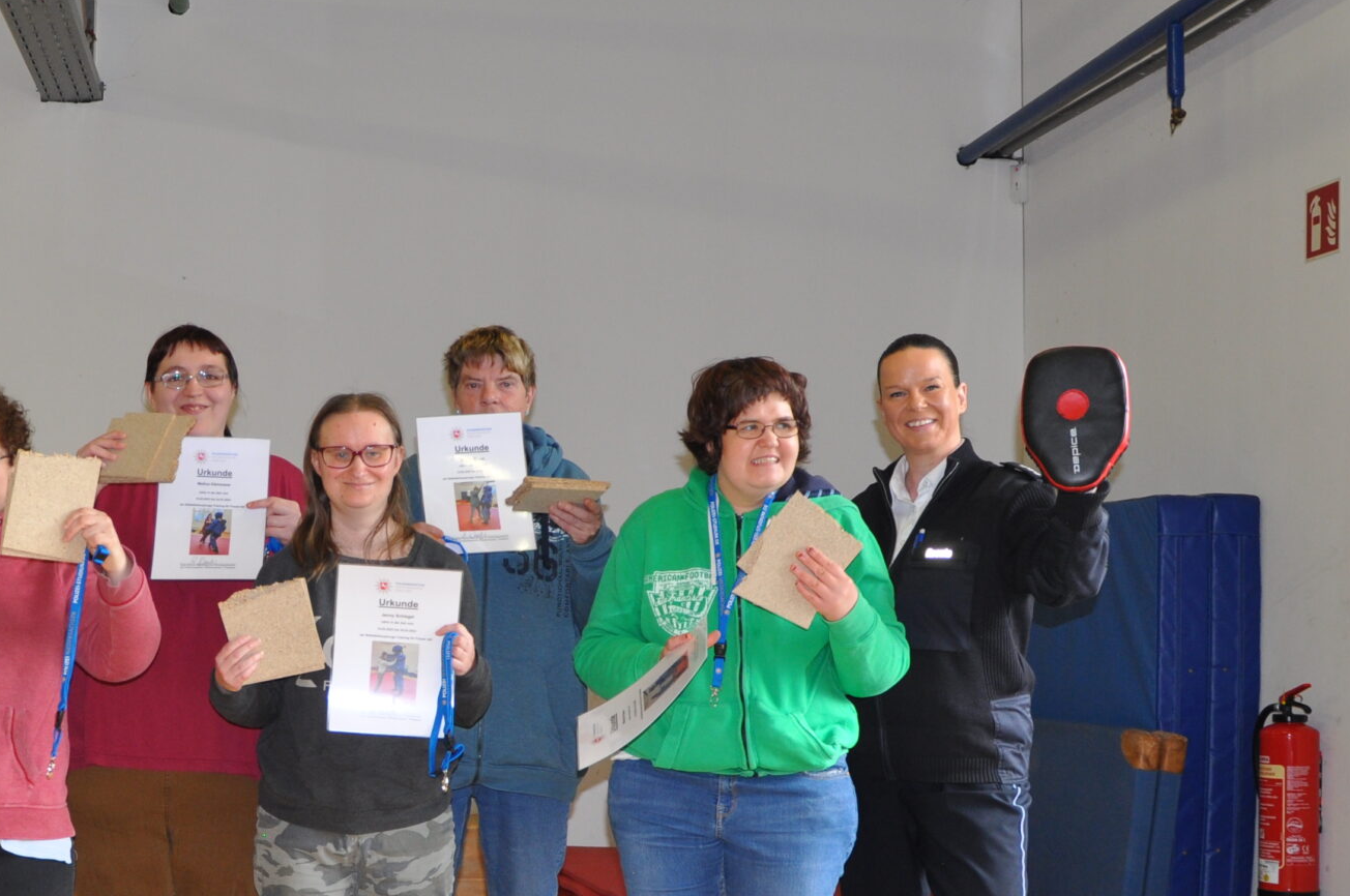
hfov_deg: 36.4
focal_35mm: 53
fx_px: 1985
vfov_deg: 25.3
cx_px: 293
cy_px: 600
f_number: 3.5
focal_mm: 18
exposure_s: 1/60
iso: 400
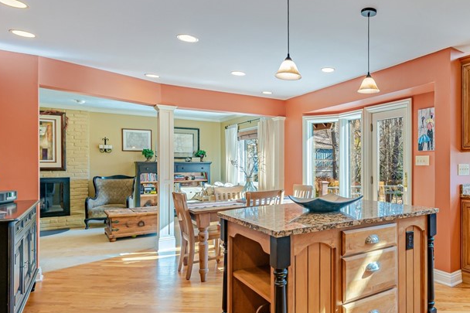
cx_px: 351
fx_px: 326
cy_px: 165
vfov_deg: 51.2
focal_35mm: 25
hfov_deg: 67.2
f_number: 11
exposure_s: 1/40
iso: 100
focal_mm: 14
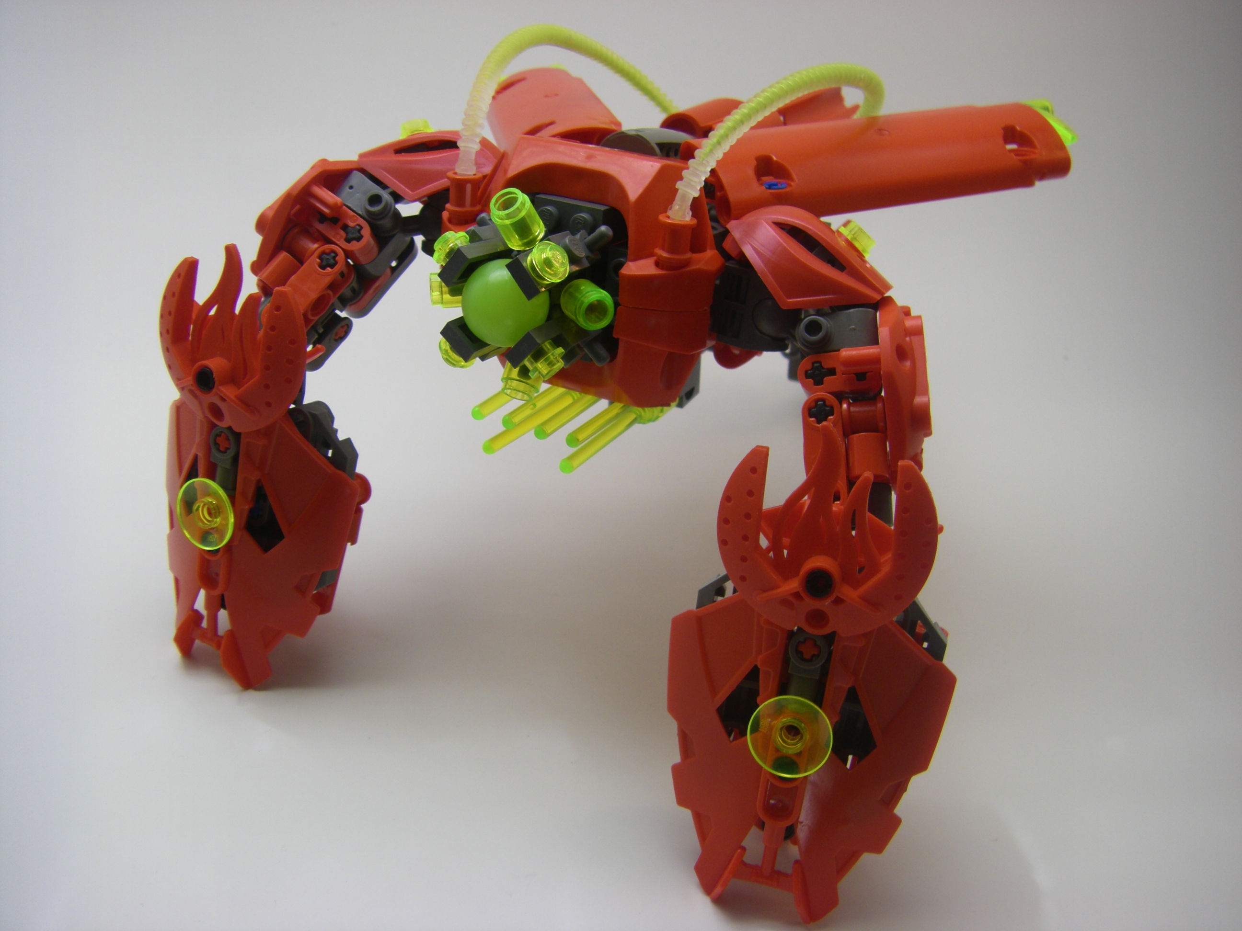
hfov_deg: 49.0
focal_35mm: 38
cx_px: 621
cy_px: 466
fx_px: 1363
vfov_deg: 37.7
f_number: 3.5
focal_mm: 6.3
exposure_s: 1/60
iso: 64
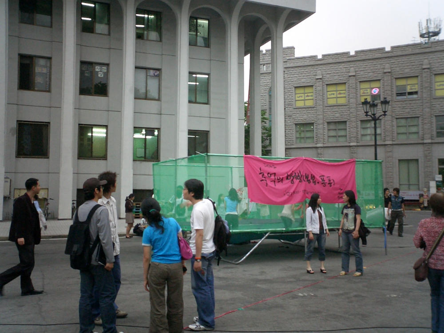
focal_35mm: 37
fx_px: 475
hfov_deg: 50.1
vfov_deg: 38.7
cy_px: 166
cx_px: 222
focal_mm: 5.6
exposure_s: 1/50
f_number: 3.5
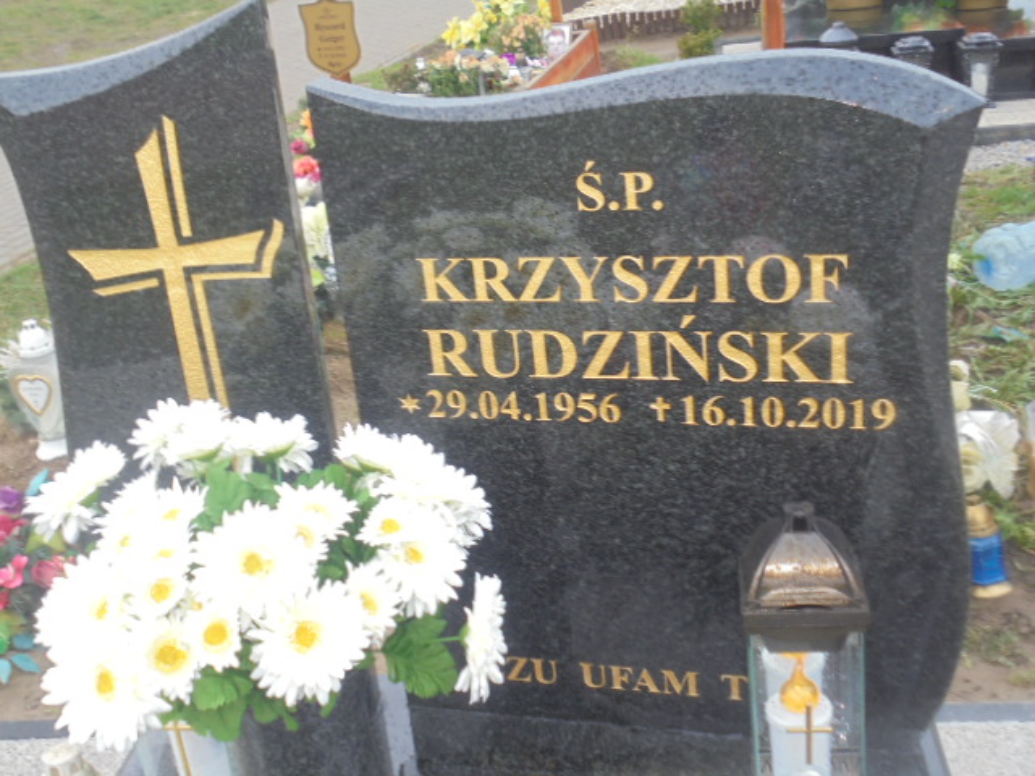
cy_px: 388
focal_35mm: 43
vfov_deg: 33.6
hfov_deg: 43.9
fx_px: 1286
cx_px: 518
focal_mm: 7.8
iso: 100
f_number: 4.5
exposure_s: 1/30
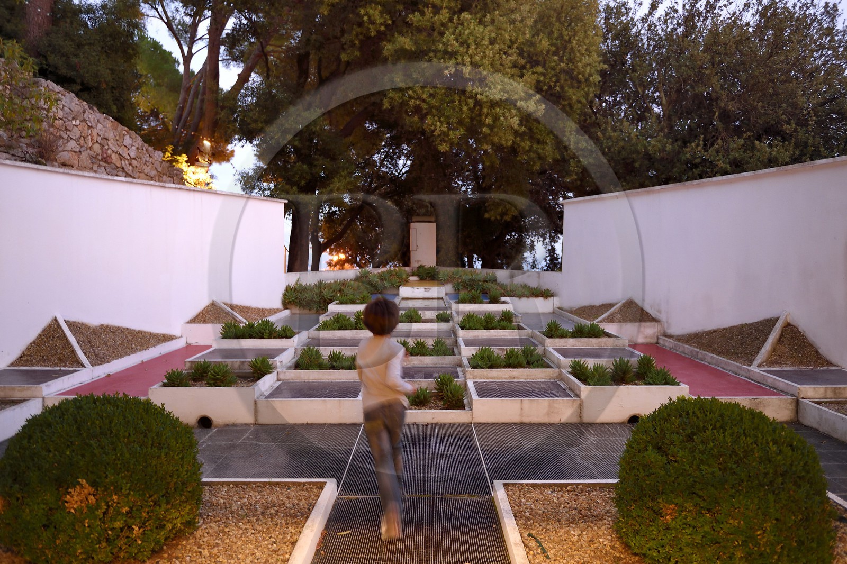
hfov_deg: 65.5
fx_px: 659
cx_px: 424
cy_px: 282
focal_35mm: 28
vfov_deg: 46.4
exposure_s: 1/15
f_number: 3.2
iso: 1600
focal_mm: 28
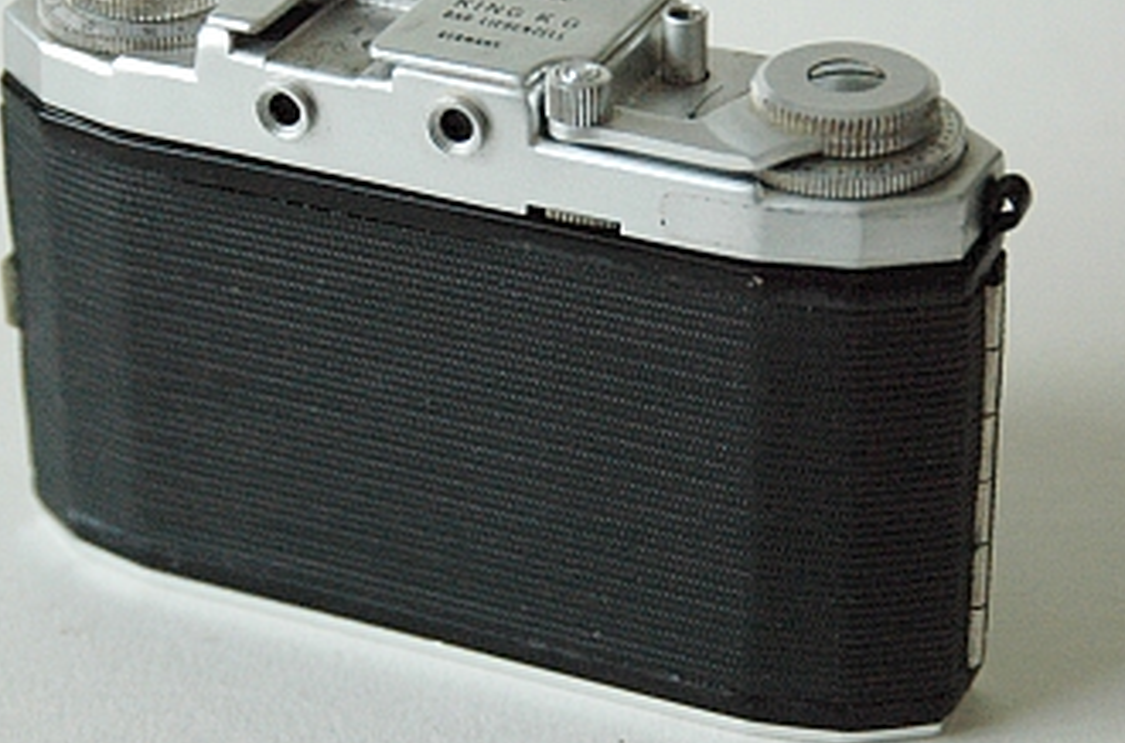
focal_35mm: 142
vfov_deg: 9.6
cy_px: 322
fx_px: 4425
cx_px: 498
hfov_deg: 14.5
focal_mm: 78
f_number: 5.6
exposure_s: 1/30
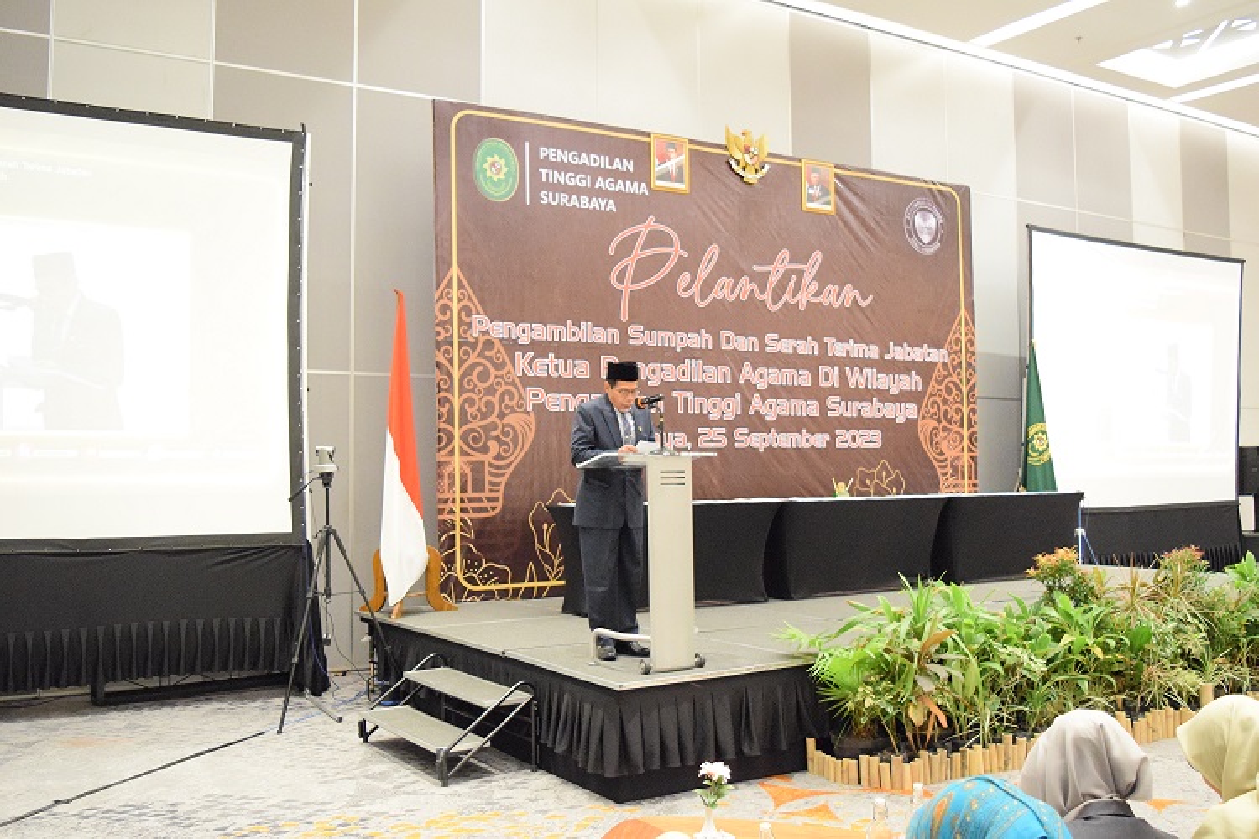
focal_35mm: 33
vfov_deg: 40.0
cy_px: 420
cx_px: 630
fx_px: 1154
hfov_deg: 57.2
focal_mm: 22
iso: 6400
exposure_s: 1/50
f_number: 3.8
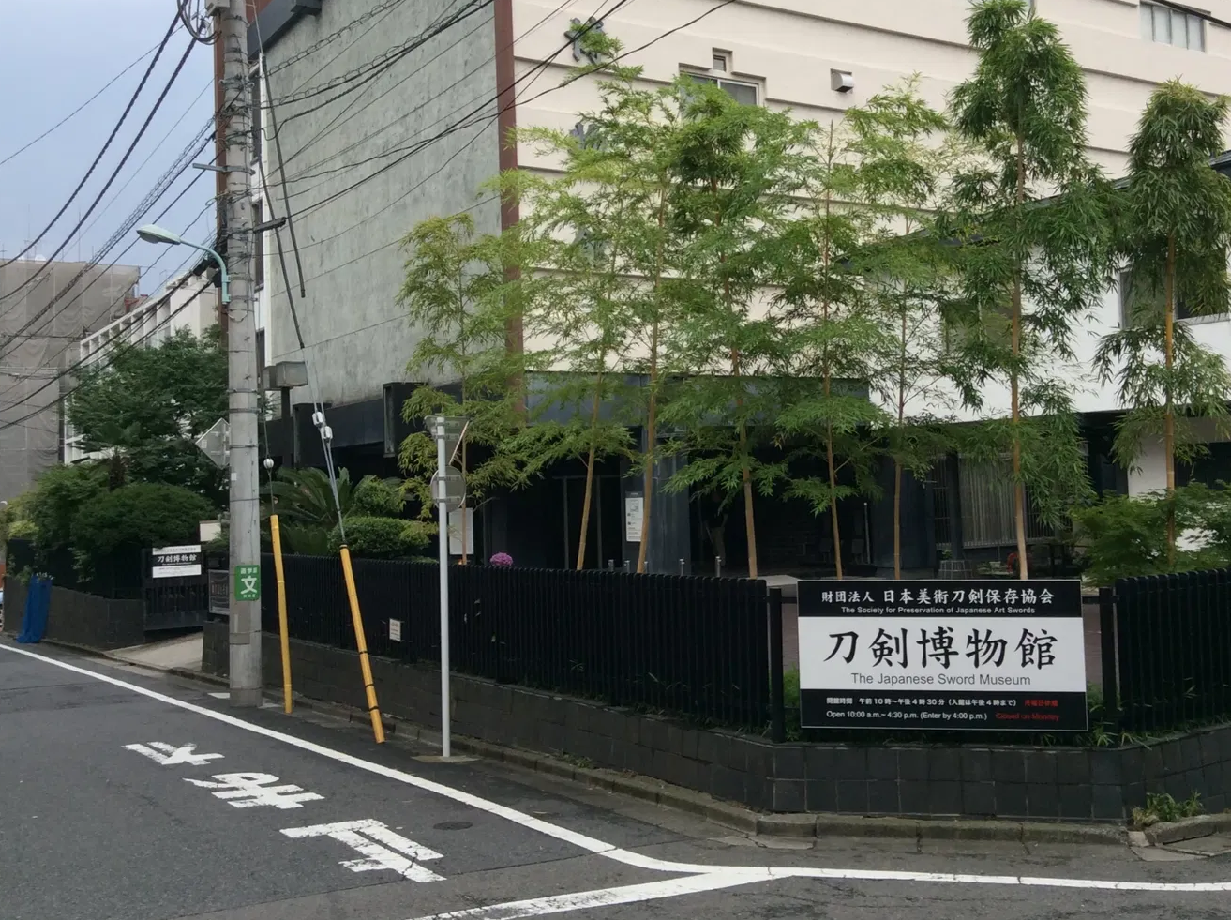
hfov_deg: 47.8
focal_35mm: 39
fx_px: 1385
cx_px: 691
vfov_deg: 36.7
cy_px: 390
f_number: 2.4
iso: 32
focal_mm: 3.3
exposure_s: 1/923
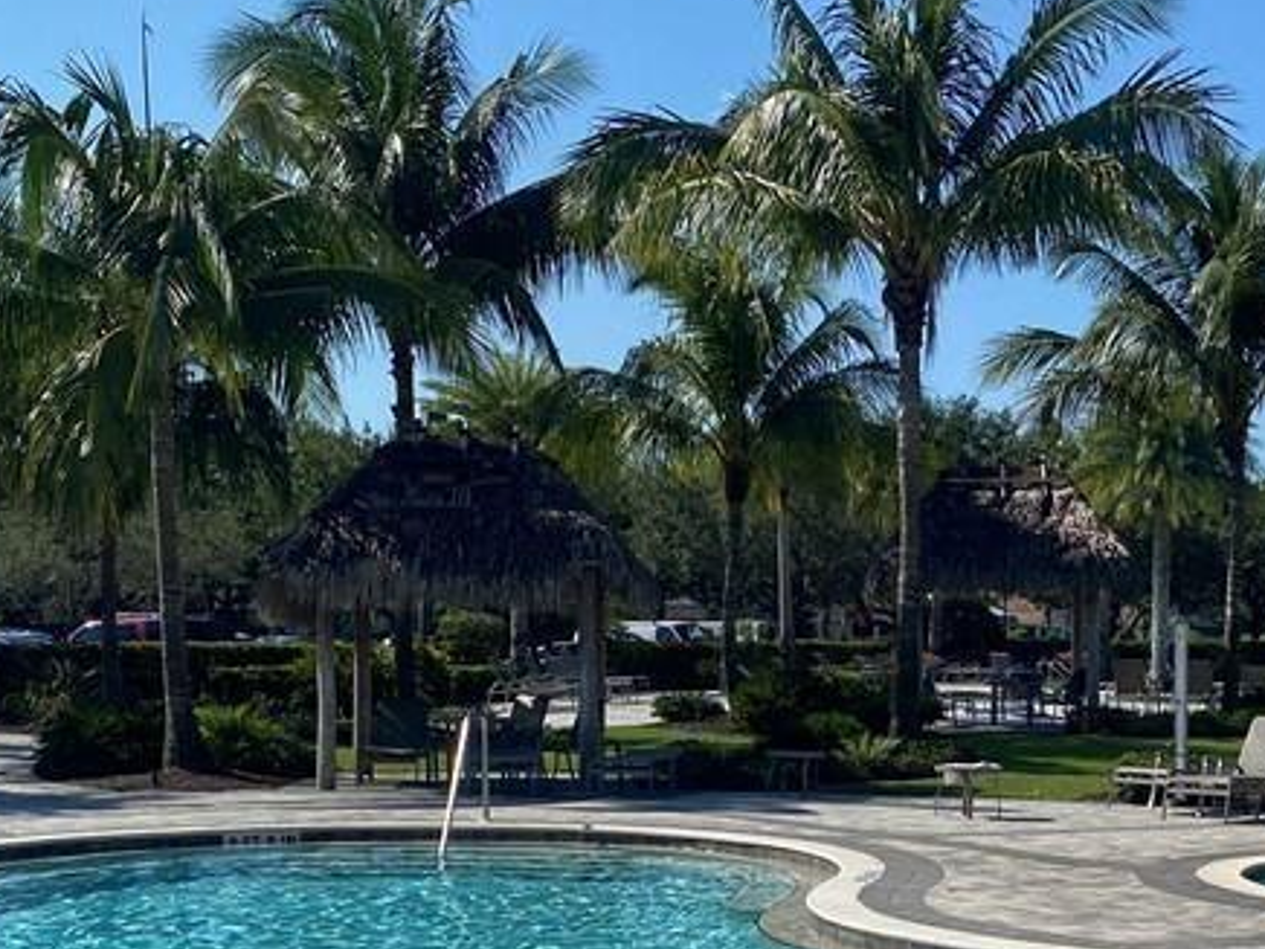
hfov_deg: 31.3
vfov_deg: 23.7
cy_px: 743
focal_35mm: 61
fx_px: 2229
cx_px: 888
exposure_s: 1/3984
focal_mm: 4.25
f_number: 1.8
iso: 32
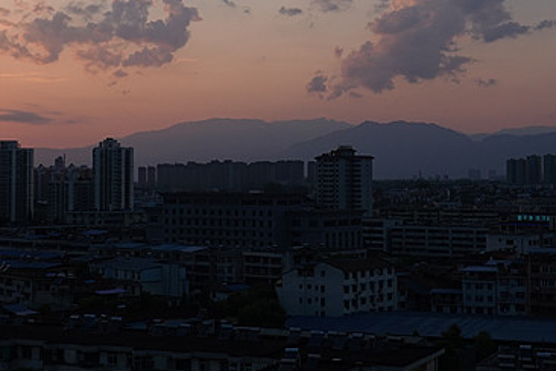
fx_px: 1081
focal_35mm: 70
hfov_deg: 28.8
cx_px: 328
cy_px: 121
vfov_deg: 19.4
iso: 125
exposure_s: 1/320
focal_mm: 11.76
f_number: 5.6
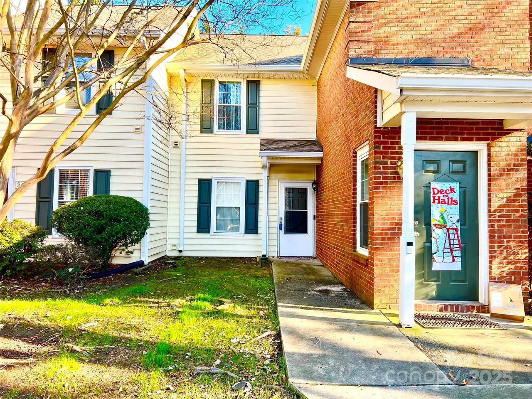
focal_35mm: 26
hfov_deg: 67.3
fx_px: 400
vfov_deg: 53.1
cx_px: 266
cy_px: 200
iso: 50
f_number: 1.5
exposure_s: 1/418
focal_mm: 5.7
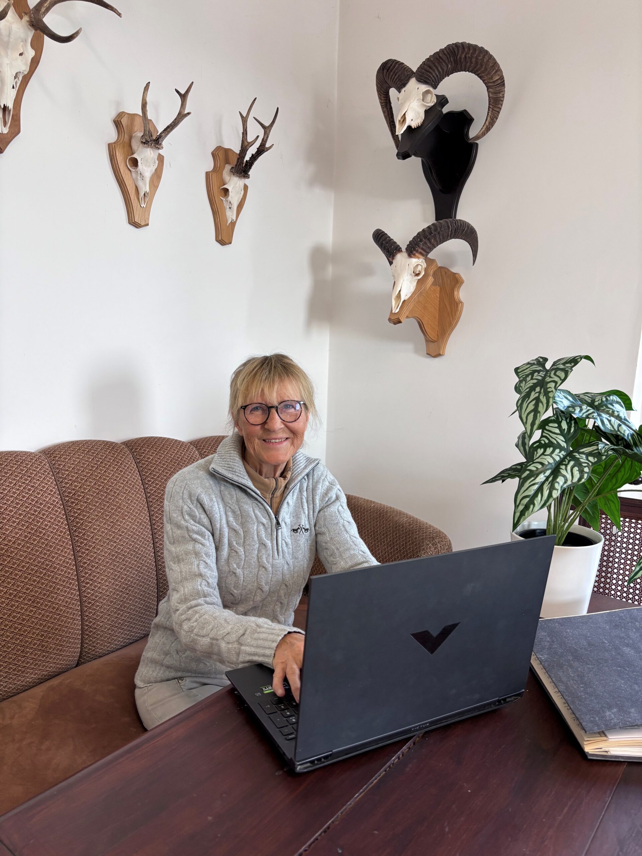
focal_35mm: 26
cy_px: 428
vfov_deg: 67.3
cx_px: 321
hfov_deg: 53.1
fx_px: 643
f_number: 1.6
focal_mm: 5.96
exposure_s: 1/100
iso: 125
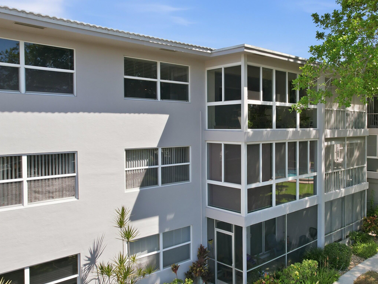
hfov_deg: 56.7
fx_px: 338
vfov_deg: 45.4
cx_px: 260
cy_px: 136
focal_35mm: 31
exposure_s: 1/250
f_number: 2.8
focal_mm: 8.4
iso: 100
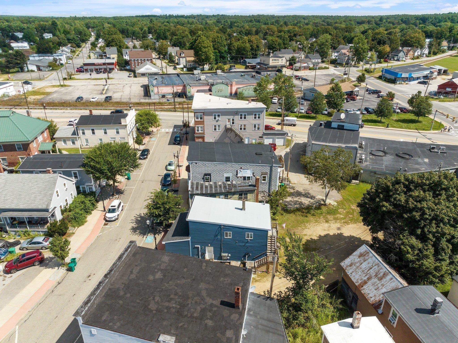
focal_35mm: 24
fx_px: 317
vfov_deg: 56.8
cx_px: 229
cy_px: 172
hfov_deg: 71.6
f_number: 2.8
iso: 140
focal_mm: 12.29
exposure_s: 1/4000
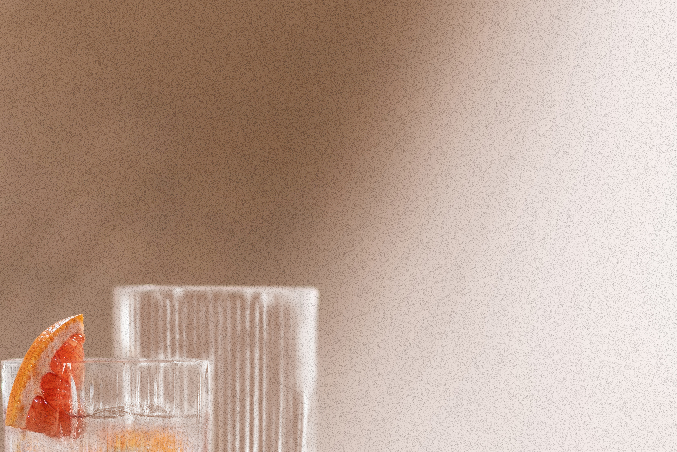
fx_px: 3422
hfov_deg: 11.3
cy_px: 467
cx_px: 151
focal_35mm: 182
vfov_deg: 7.5
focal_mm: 85
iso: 80
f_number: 4
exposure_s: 1/250
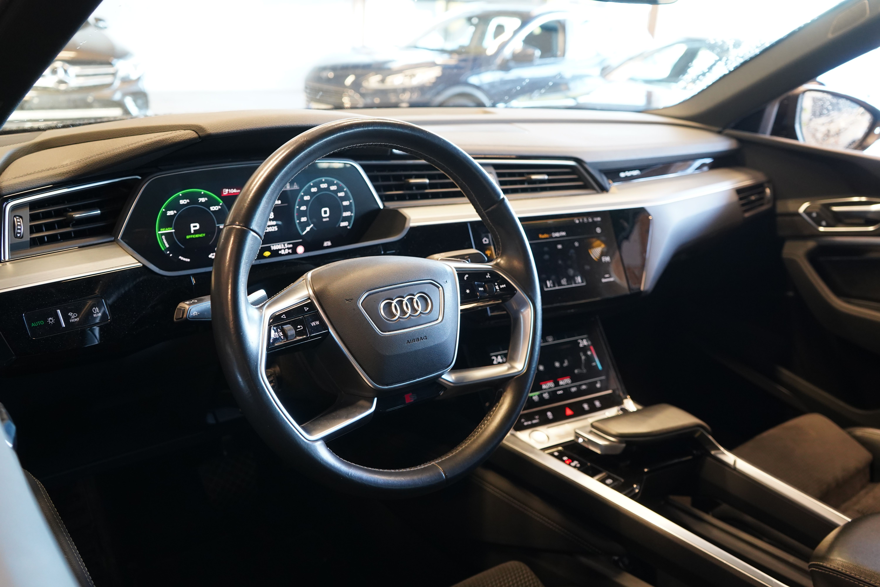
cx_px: 440
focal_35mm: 29
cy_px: 294
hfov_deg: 63.7
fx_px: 709
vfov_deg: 45.0
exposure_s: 1/20
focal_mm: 29
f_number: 5
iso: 2500
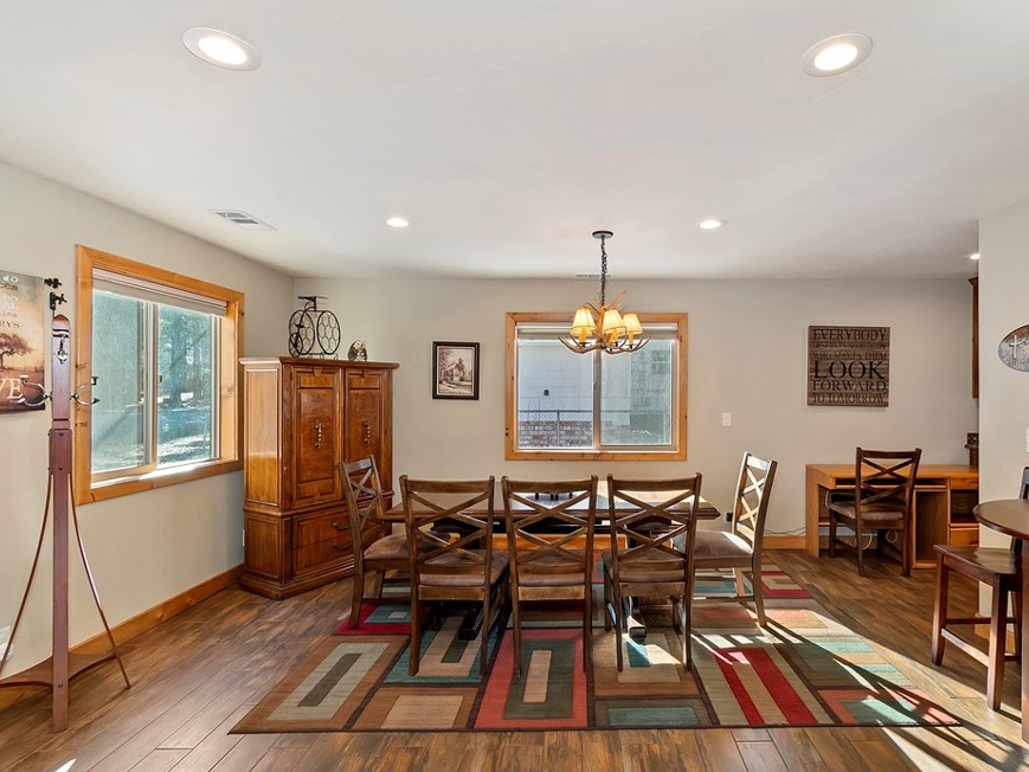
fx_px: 505
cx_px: 593
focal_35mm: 17
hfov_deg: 90.3
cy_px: 397
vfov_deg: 74.7
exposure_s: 1/30
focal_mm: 10
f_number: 8
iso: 400
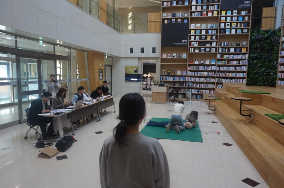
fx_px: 189
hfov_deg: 73.8
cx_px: 142
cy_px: 94
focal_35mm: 24
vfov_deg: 53.0
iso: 1250
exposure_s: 1/100
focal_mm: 16
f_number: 5
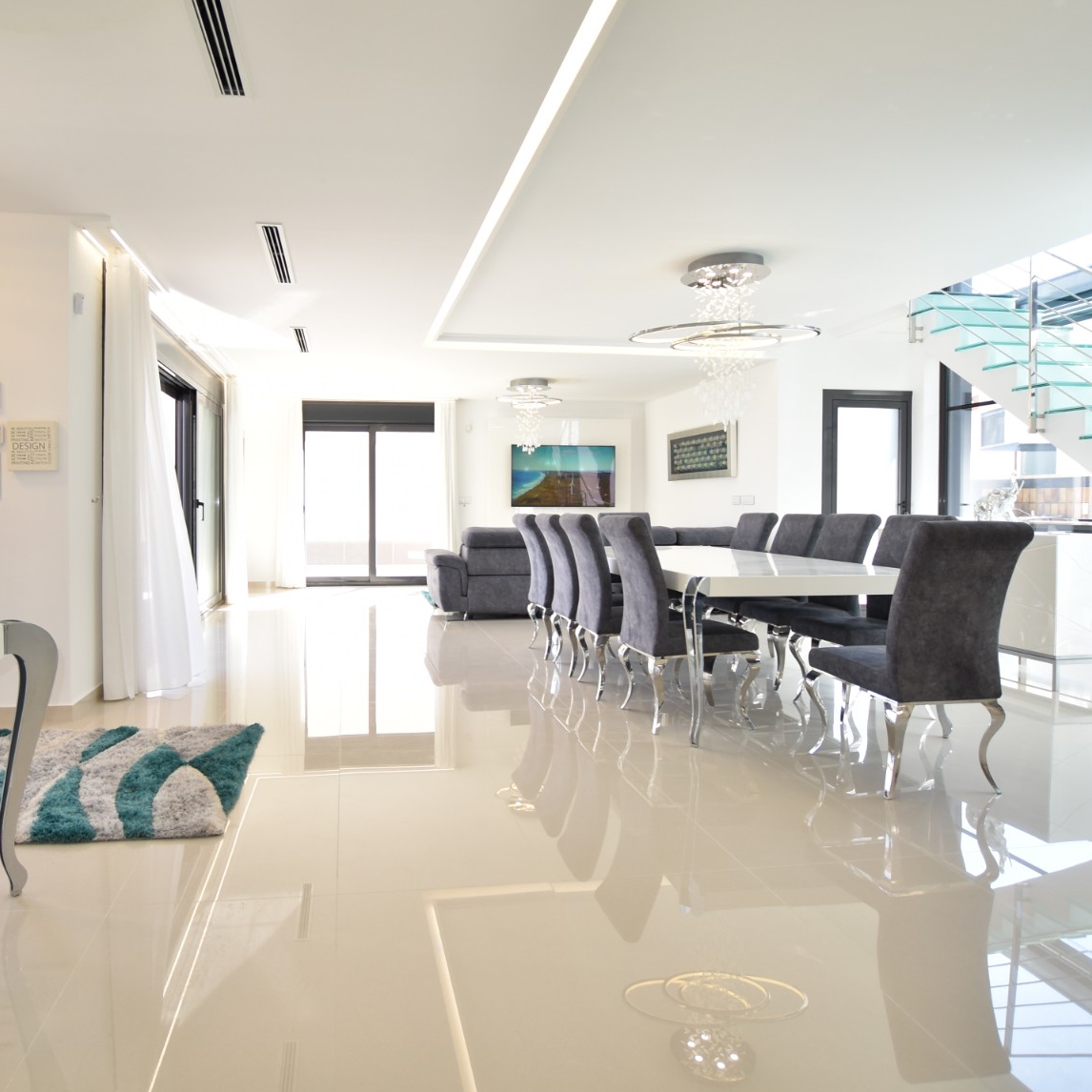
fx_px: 714
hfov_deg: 74.0
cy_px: 522
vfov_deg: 74.8
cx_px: 434
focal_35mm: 20
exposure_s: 1/200
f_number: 3.5
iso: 200
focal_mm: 10
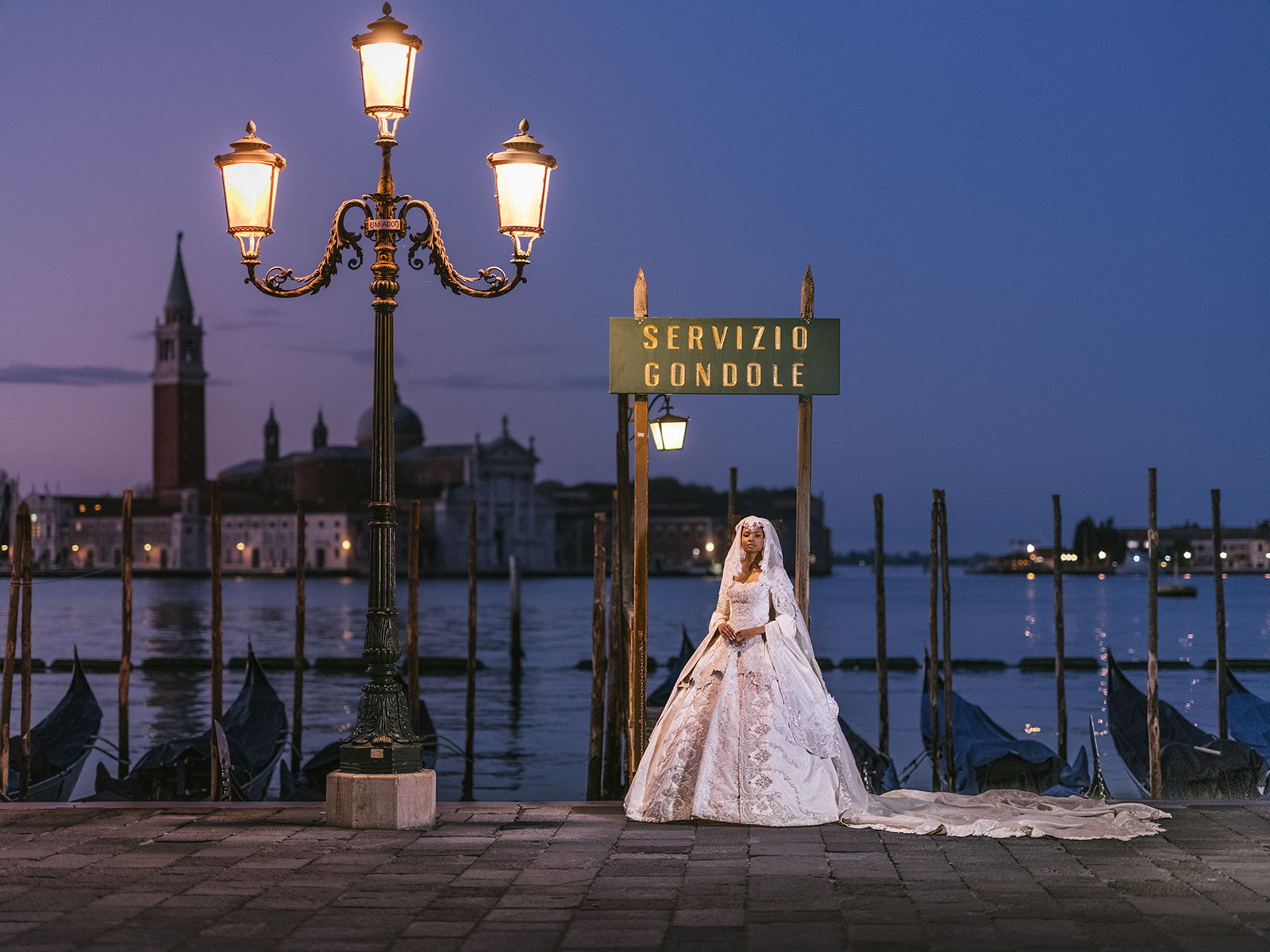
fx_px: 2311
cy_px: 476
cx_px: 635
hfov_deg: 30.7
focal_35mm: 63
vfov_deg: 23.3
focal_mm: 80
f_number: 1.7
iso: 3200
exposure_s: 1/160
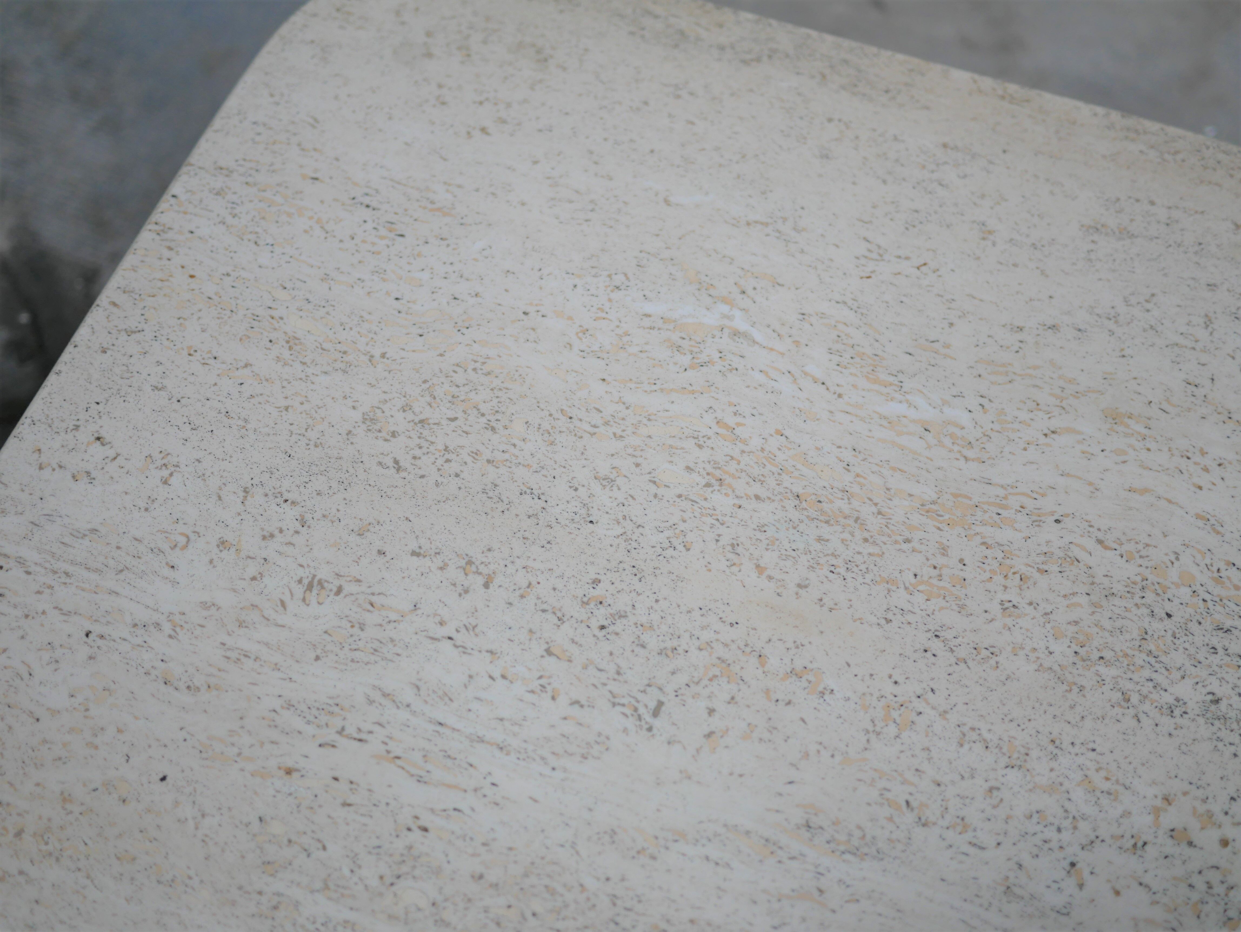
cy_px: 466
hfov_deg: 46.8
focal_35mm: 40
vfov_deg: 36.0
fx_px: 1435
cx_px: 620
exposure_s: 1/125
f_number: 1.7
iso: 200
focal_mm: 20
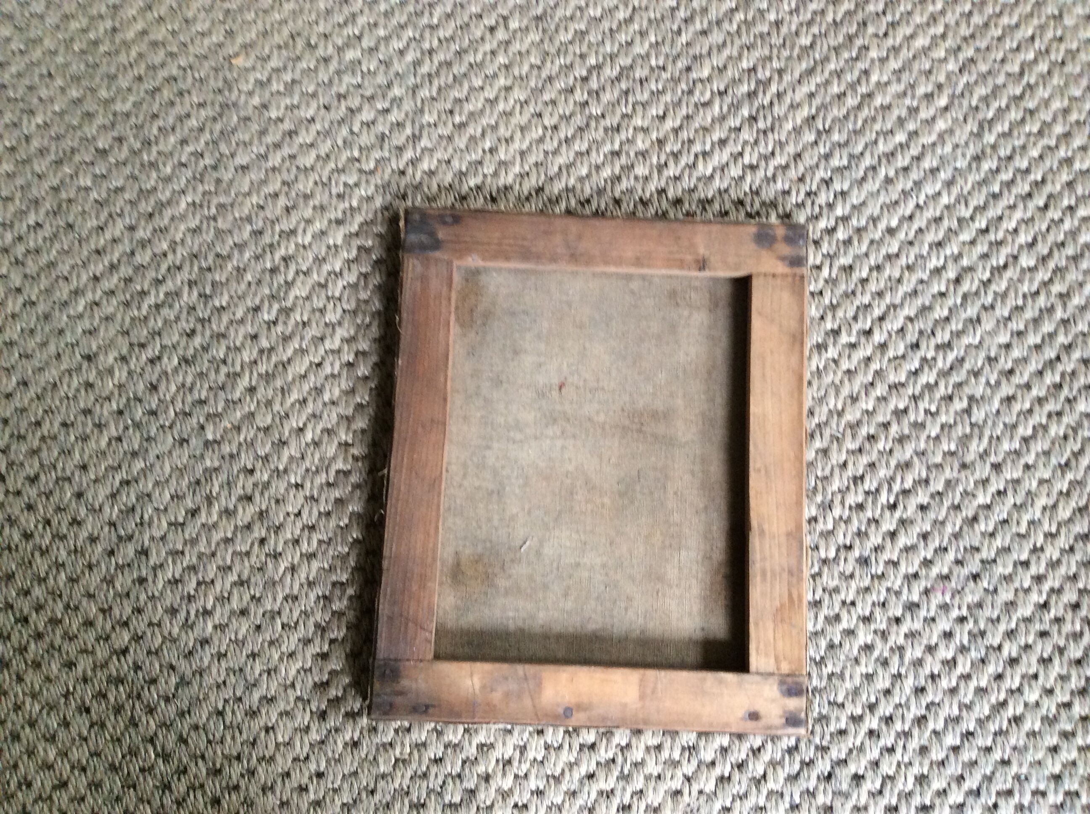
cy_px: 407
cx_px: 545
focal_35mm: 32
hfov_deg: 56.9
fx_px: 1006
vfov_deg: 44.1
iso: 160
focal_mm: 3.3
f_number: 2.4
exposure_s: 1/25
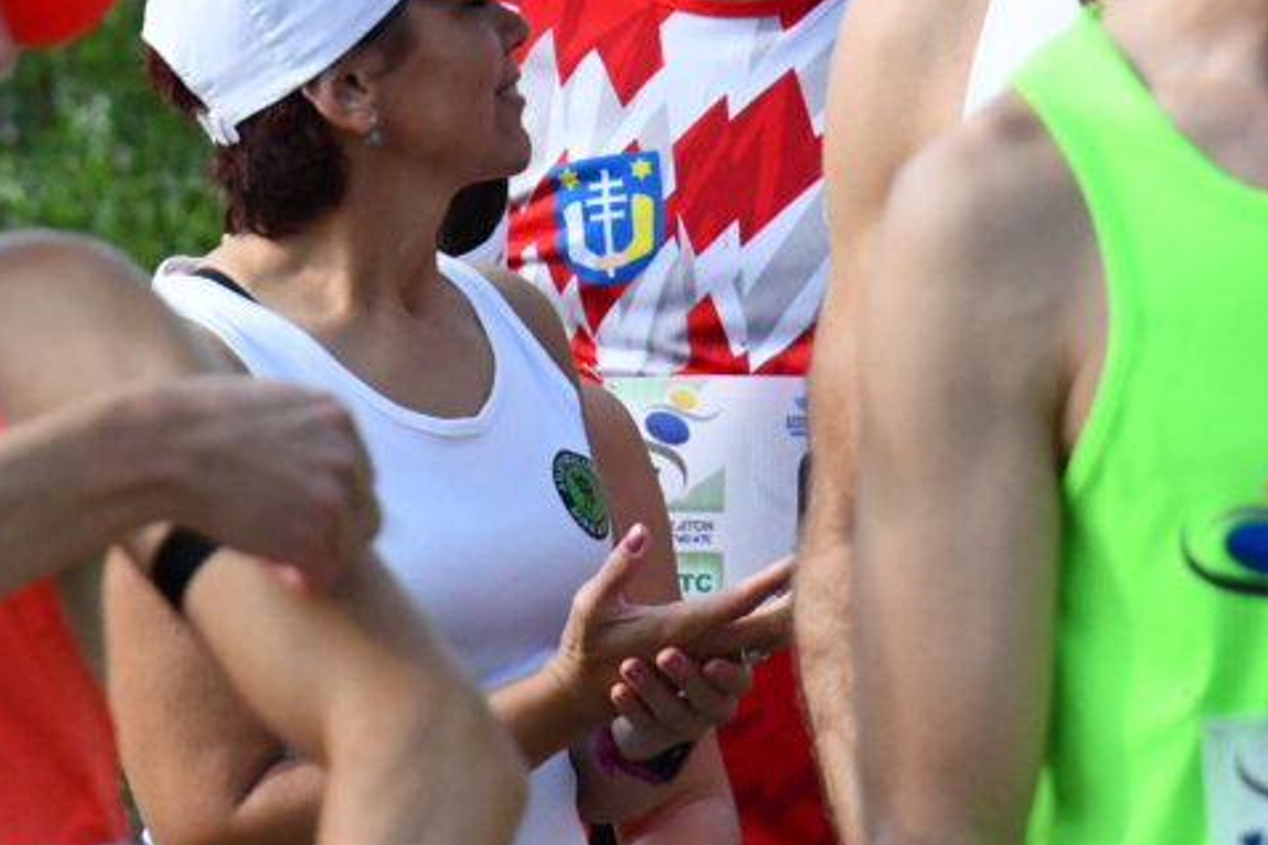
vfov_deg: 1.7
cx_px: 561
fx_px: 28352
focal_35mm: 805
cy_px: -9
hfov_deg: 2.6
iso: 3200
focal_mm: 250
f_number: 8
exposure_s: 1/4000
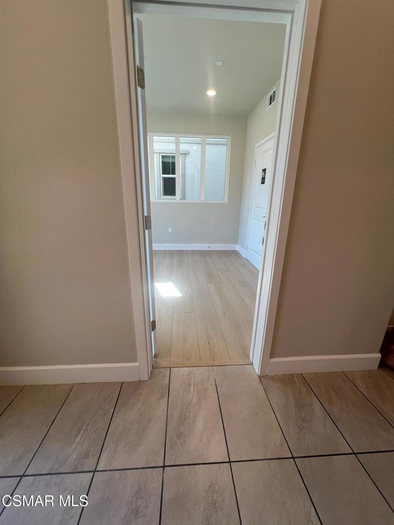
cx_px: 197
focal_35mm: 13
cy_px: 262
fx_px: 197
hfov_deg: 89.9
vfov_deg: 106.2
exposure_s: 1/120
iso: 50
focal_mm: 1.57
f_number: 1.8
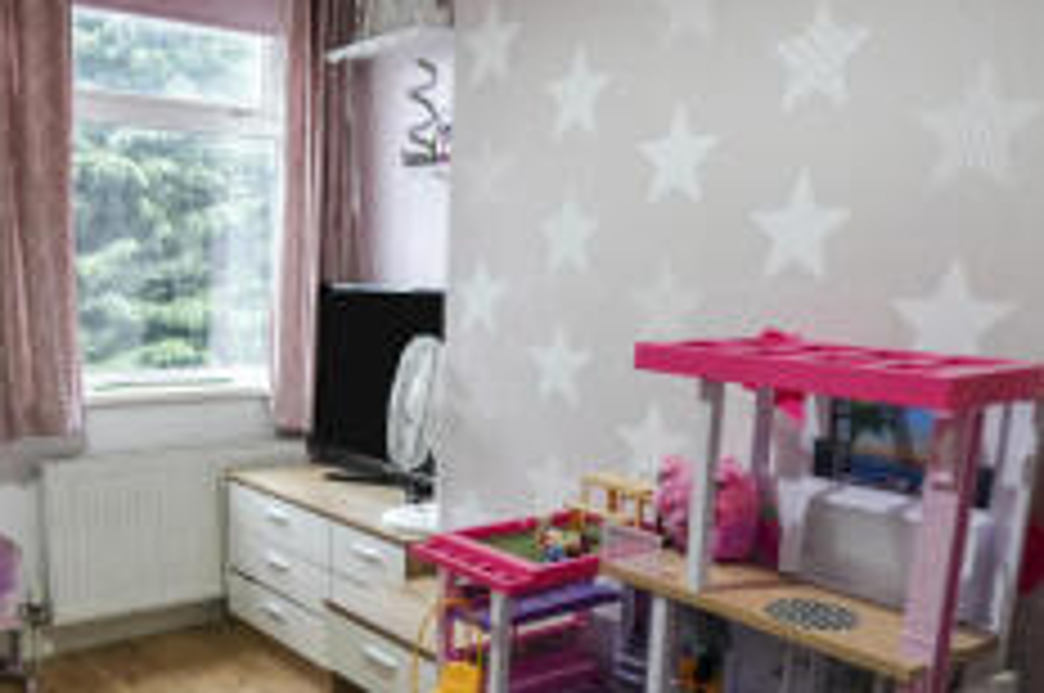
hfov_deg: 51.3
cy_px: 520
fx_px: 1071
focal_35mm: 37
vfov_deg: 35.1
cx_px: 374
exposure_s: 1/160
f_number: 4
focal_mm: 12
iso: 3200
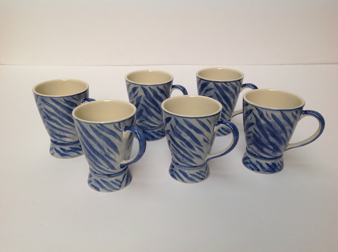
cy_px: 126
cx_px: 169
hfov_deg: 52.7
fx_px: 341
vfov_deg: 40.6
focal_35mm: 35
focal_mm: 4.28
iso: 100
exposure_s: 1/15
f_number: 2.4
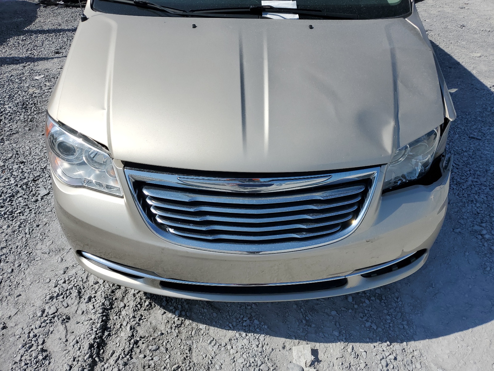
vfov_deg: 53.1
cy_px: 186
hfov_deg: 67.3
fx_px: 371
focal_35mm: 26
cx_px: 247
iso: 50
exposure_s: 1/5000
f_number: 1.5
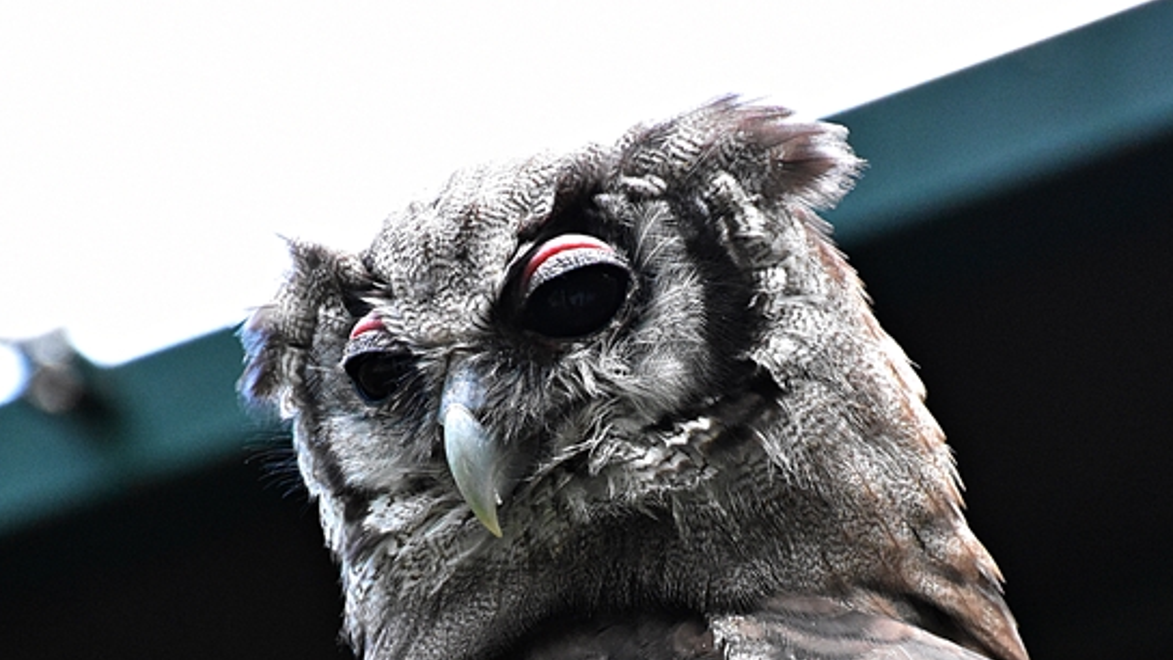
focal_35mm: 414
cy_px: 670
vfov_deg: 2.9
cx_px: 606
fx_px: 12877
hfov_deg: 5.2
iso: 5600
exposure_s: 1/500
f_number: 5.6
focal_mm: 140
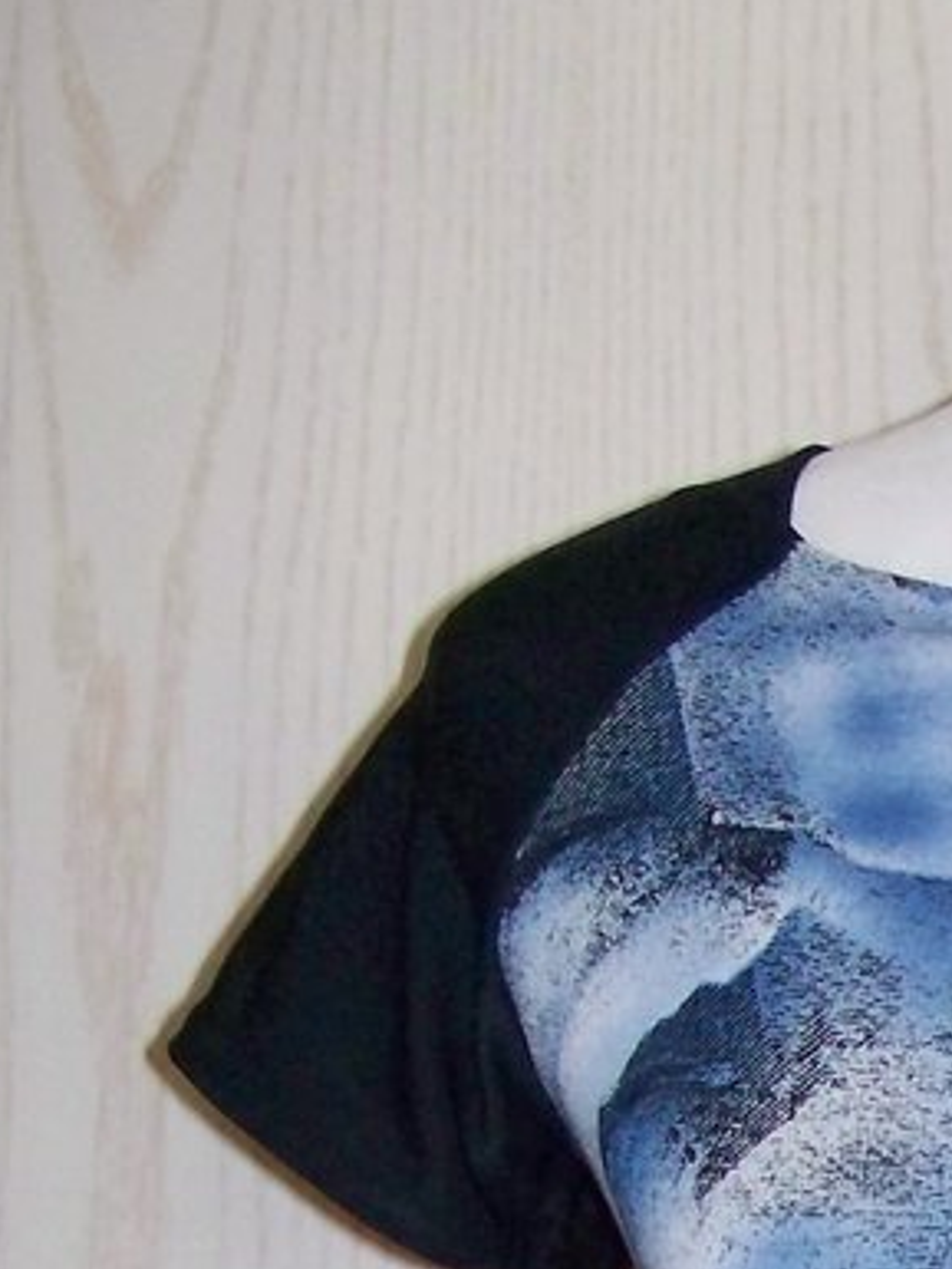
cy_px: 1861
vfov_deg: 14.4
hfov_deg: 11.1
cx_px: 1499
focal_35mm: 128
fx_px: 4691
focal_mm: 7.8
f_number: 2.8
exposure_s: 1/400
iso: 400
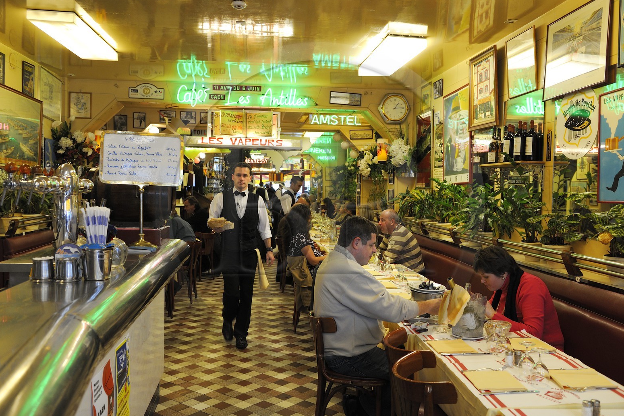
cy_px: 209
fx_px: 555
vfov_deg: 41.1
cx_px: 319
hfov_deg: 58.7
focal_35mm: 32
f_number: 3.5
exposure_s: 1/60
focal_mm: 31
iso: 800
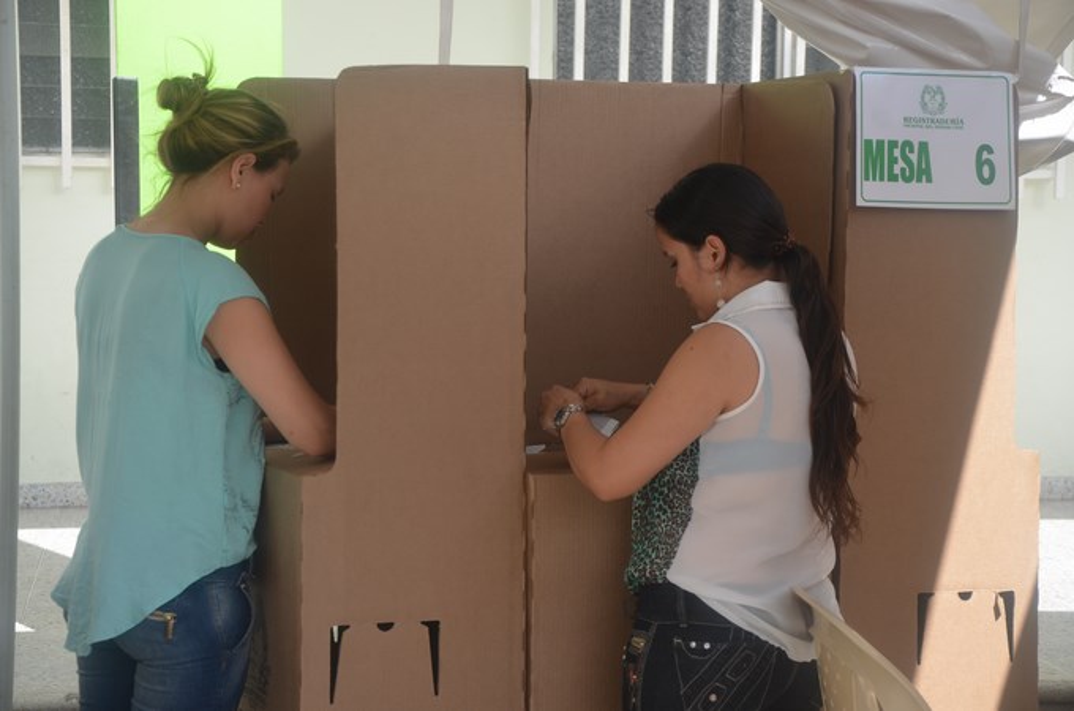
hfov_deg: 23.4
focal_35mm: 87
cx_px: 537
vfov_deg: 15.6
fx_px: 2589
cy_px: 356
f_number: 5.6
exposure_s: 1/500
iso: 320
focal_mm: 58
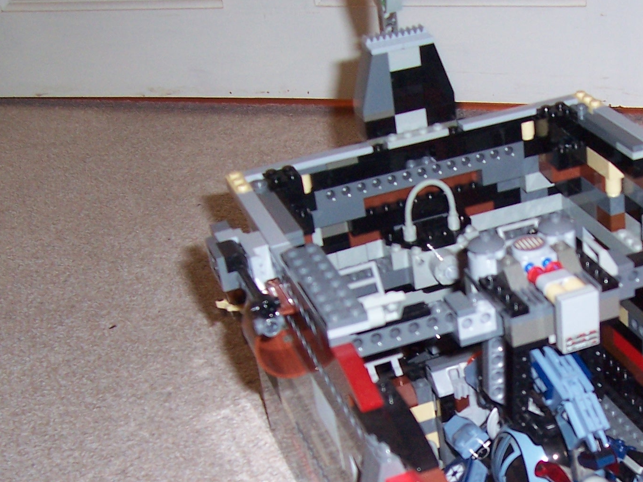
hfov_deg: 29.5
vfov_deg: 22.5
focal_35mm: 64
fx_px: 1189
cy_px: 412
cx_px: 525
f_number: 2.7
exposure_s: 1/20
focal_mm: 5.6
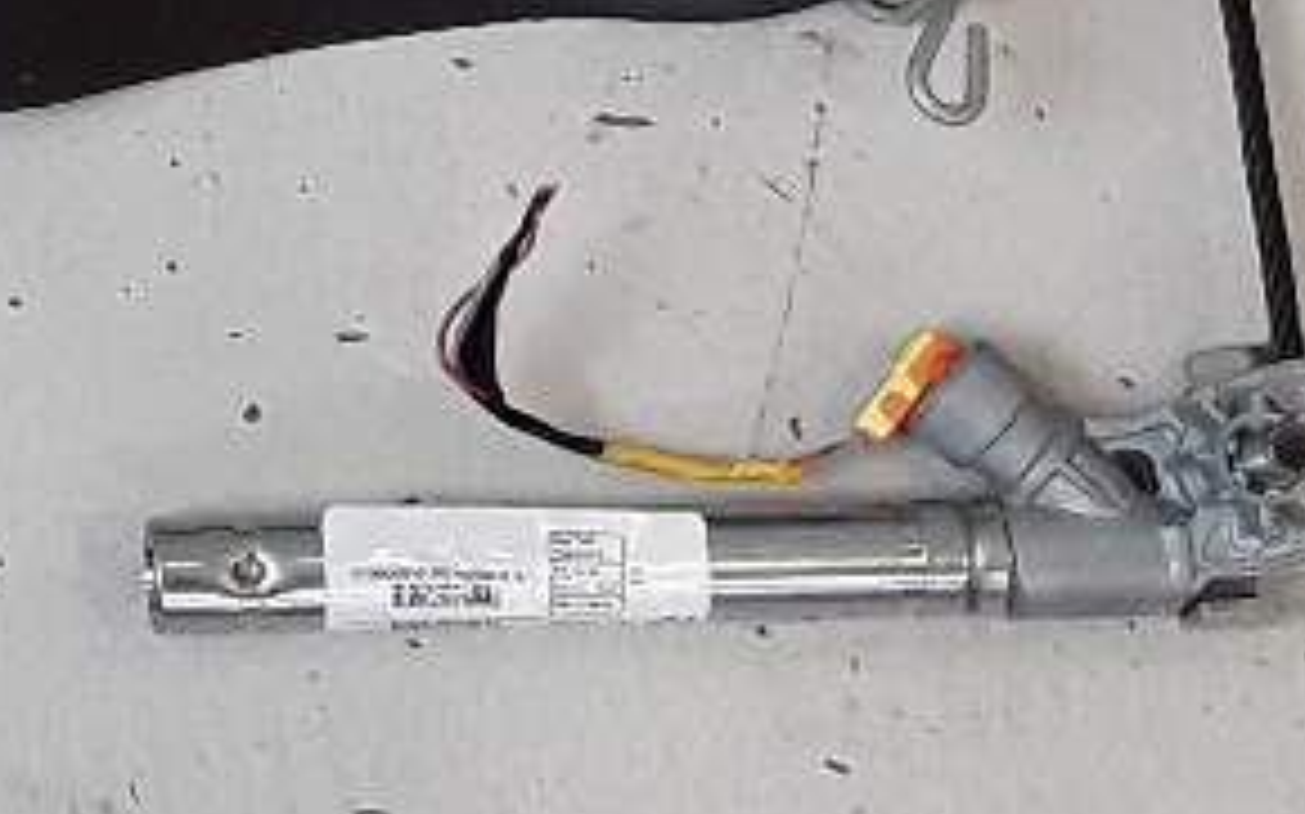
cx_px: -495
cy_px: -571
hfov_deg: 12.4
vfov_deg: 7.8
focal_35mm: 163
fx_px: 5795
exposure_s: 1/100
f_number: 2.2
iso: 195
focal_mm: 3.3
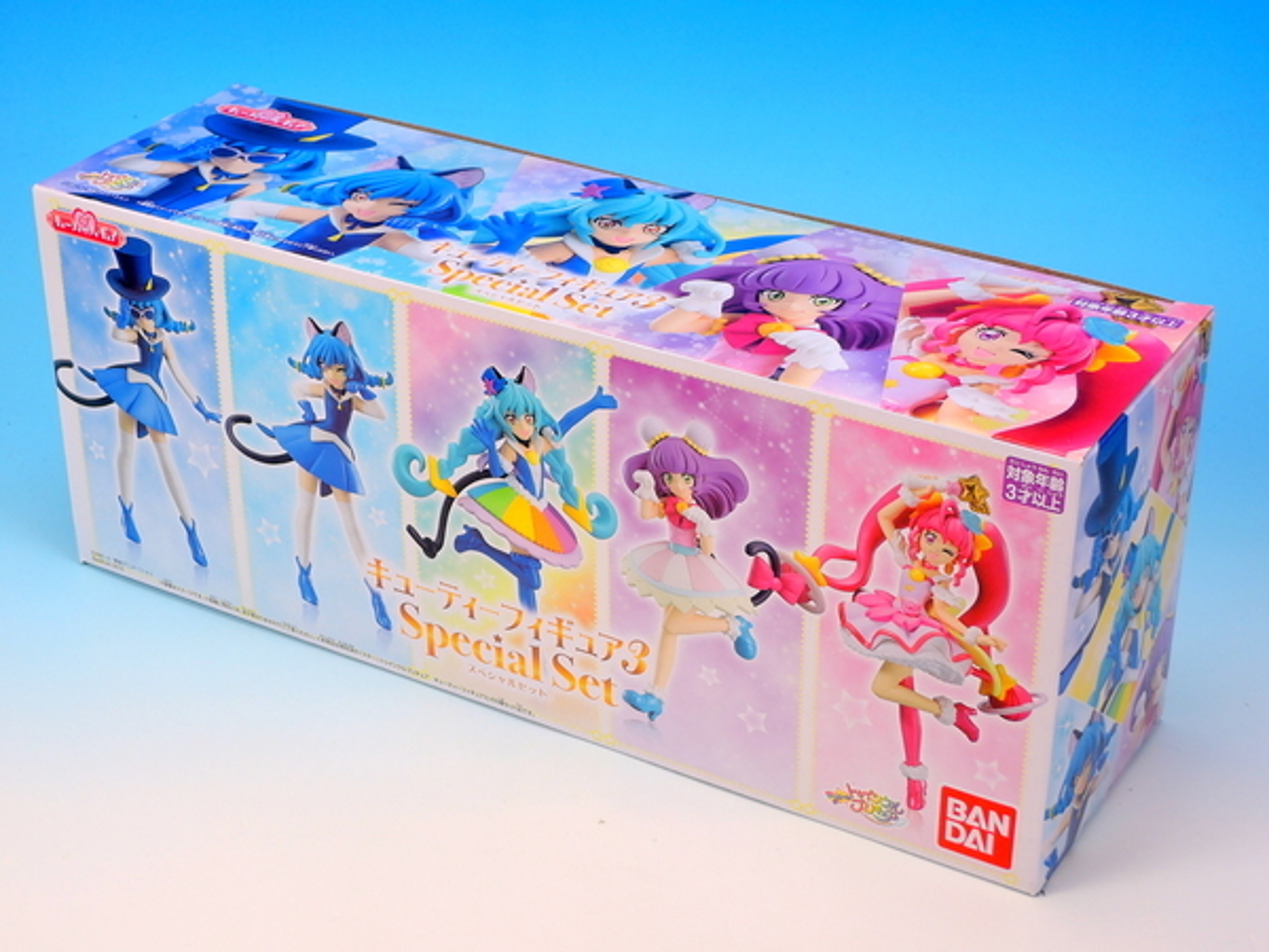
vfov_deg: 21.9
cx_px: 634
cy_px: 476
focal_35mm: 67
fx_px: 2456
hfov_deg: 29.0
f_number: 5
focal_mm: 14.3
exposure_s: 1/4
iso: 80
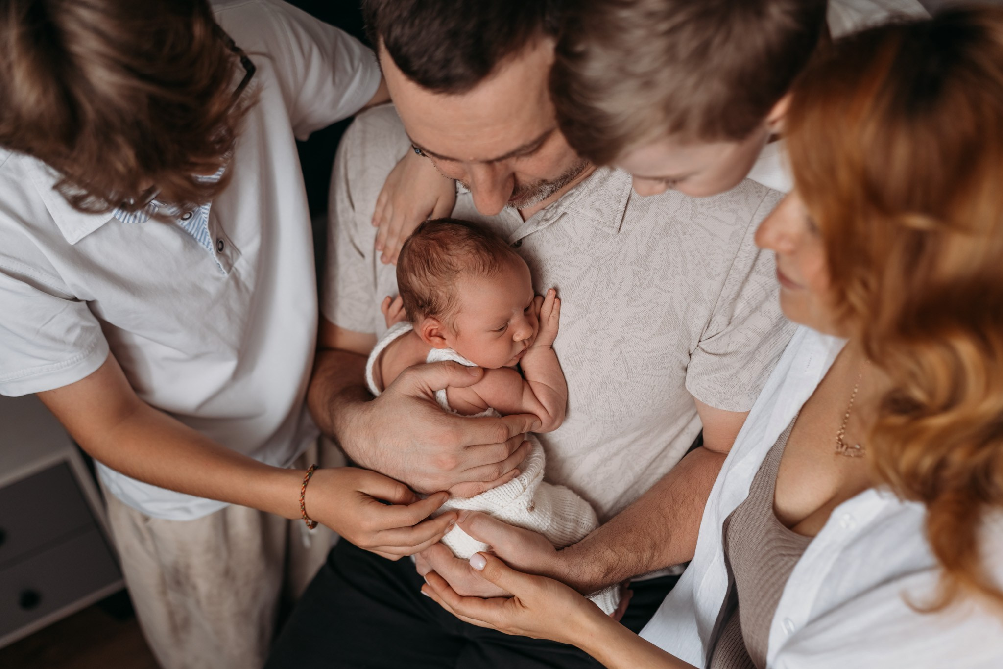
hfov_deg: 54.4
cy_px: 334
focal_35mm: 35
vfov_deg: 37.8
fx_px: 975
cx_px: 502
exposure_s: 1/100
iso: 200
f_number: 2
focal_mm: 35
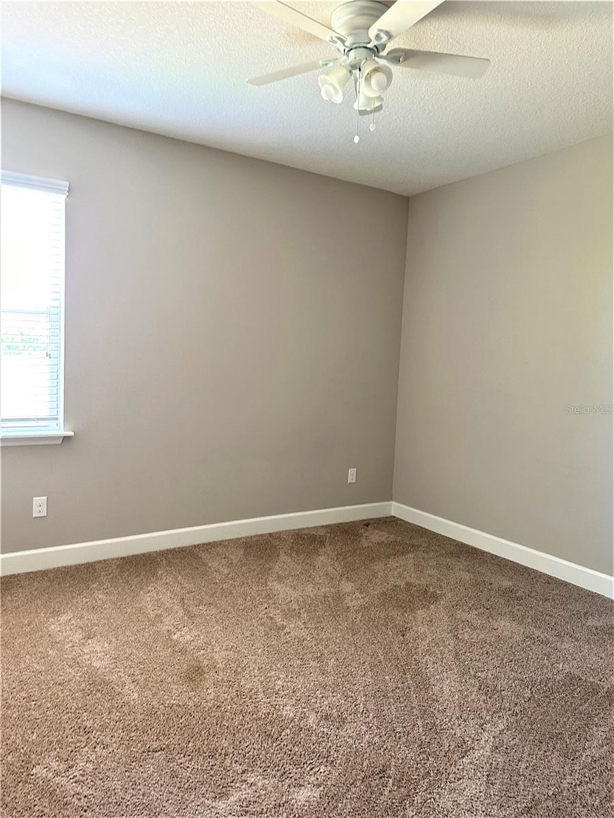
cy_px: 409
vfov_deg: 71.6
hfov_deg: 56.8
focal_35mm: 24
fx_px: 568
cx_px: 307
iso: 250
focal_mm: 6.86
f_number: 1.78
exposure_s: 1/60
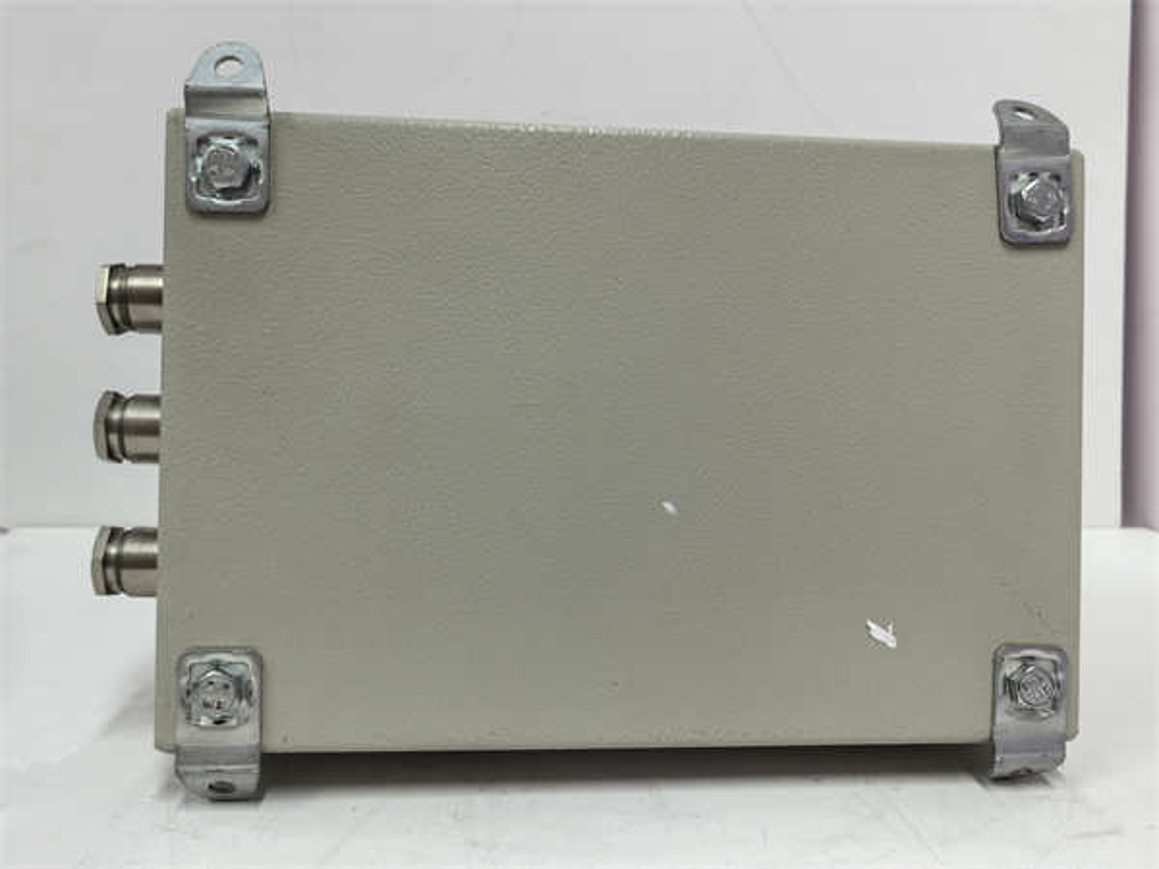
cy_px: 434
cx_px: 580
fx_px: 971
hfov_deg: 61.7
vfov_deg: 48.2
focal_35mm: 29
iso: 125
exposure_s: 1/100
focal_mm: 5.75
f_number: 2
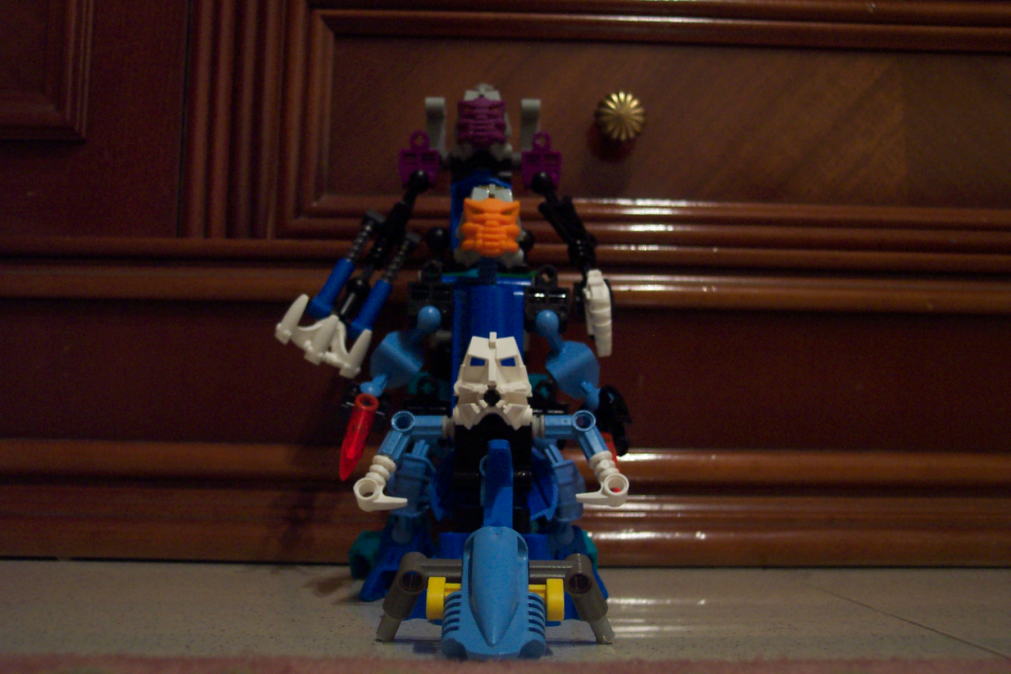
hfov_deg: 50.7
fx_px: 1067
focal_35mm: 38
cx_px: 506
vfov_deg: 35.1
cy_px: 337
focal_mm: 8
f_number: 2.8
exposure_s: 1/8
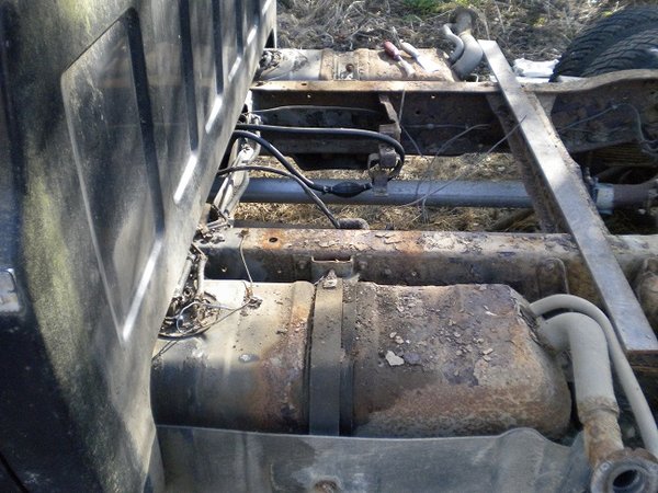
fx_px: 665
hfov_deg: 52.6
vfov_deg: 40.7
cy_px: 246
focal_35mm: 35
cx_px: 329
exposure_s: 1/500
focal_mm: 6.3
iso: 339
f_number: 3.1
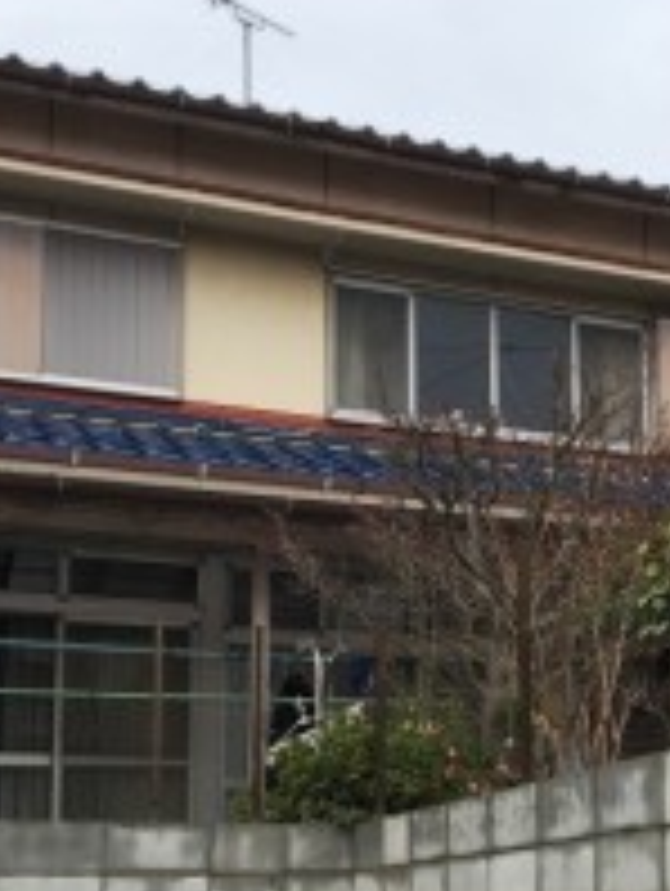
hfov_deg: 22.8
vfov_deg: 30.2
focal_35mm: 63
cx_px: 585
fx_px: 1622
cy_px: 659
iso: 25
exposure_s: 1/1083
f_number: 2.2
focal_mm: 4.15
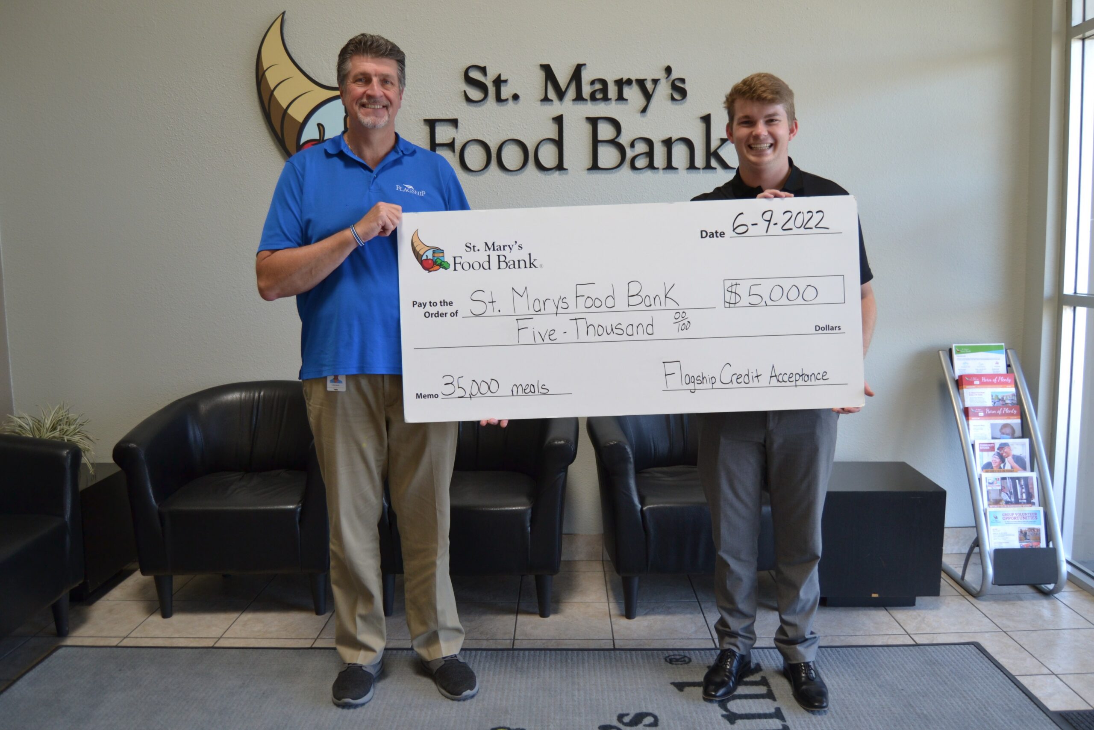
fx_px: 820
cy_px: 365
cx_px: 547
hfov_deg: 67.4
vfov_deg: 47.9
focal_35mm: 27
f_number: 3.5
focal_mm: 18
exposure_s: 1/80
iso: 400
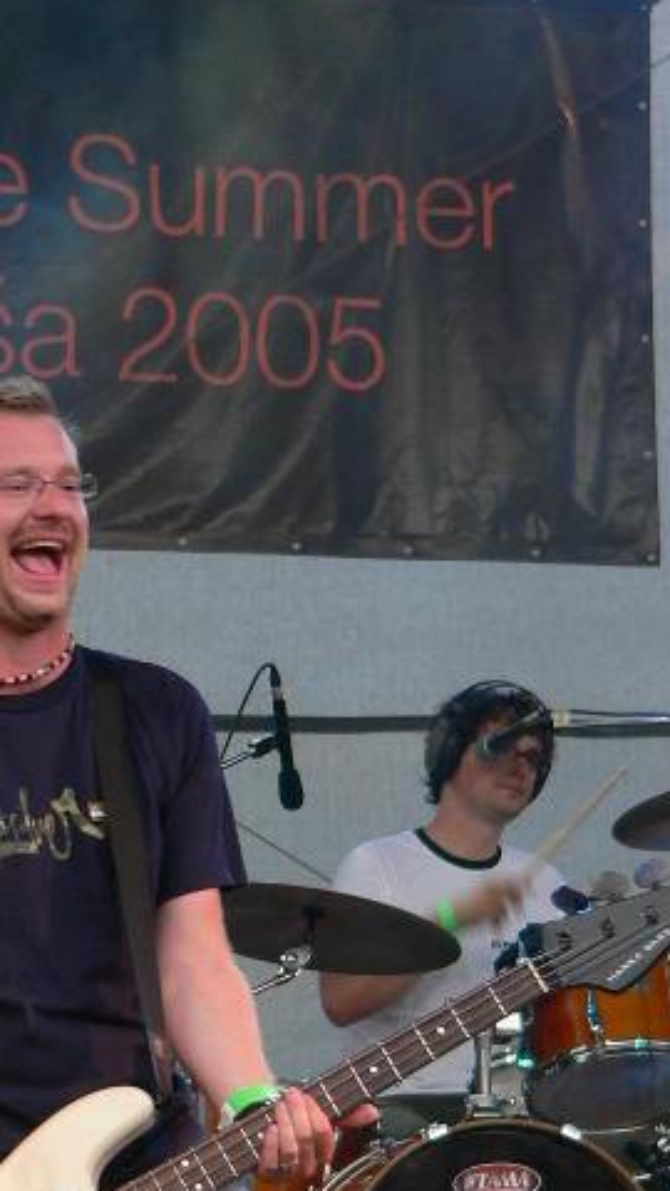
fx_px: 6254
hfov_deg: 6.1
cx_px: 228
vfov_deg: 10.9
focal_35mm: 198
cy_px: 888
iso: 100
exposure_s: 1/40
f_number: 2.8
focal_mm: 18.1
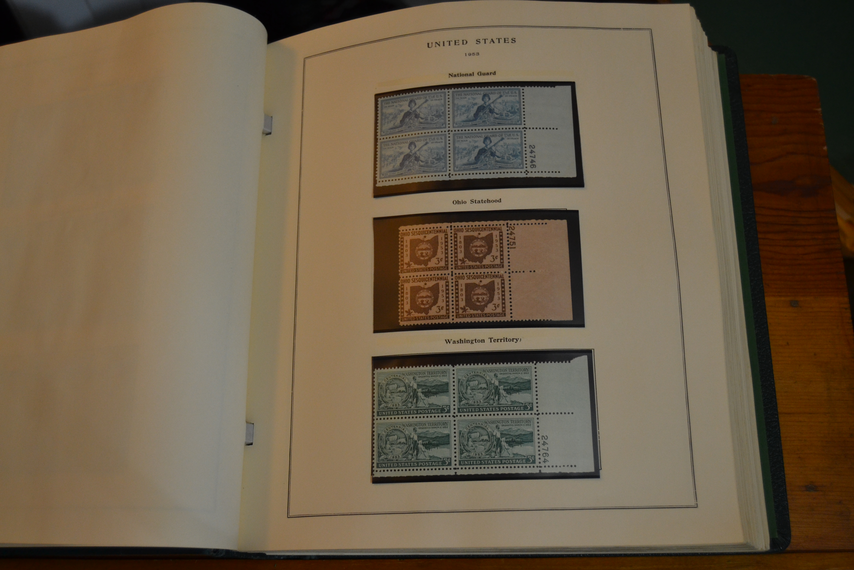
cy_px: 285
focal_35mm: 39
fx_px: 925
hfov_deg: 49.6
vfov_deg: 34.2
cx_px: 427
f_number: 4
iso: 800
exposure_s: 1/60
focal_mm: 26
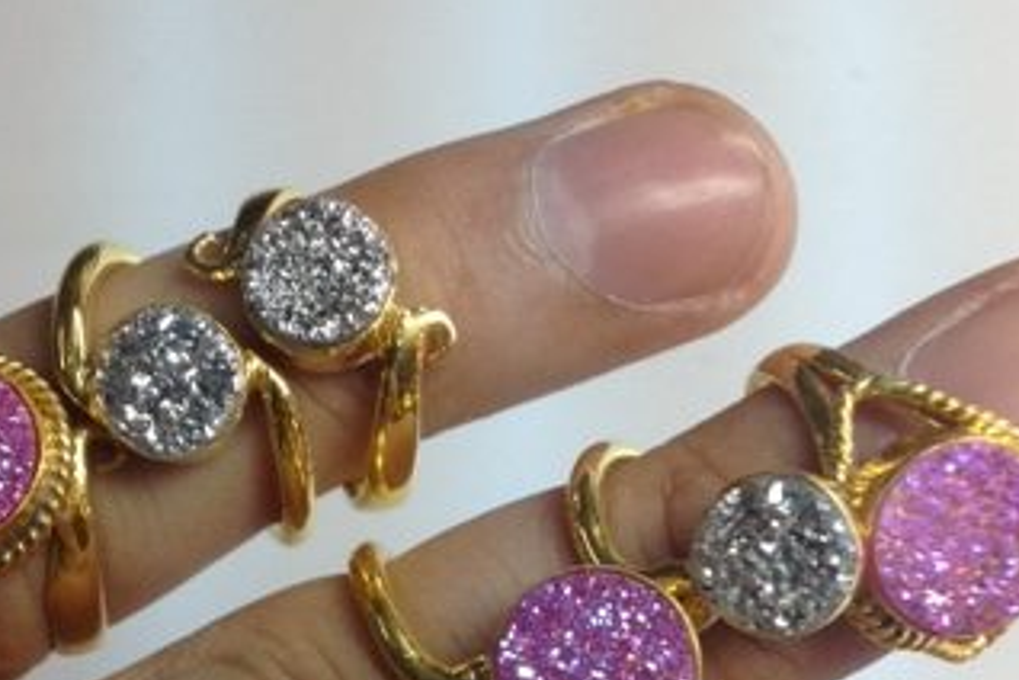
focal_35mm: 69
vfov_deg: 19.3
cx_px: 471
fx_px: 1953
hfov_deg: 29.2
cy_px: 629
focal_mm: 4.12
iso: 100
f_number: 2.4
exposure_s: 1/120
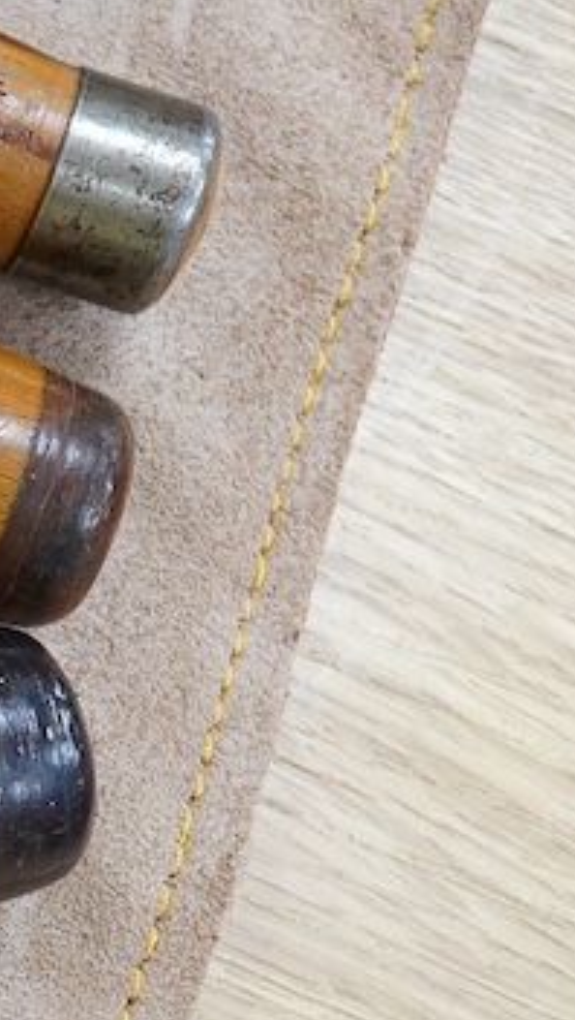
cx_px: -1044
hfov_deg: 7.3
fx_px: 4084
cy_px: 715
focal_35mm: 151
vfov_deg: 14.2
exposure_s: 1/100
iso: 2500
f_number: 10
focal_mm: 30
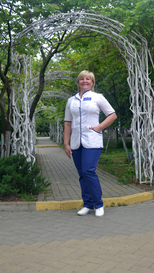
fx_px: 360
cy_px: 136
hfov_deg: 24.2
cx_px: 84
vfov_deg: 41.7
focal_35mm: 50
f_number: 4
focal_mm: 31
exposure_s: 1/60
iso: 100
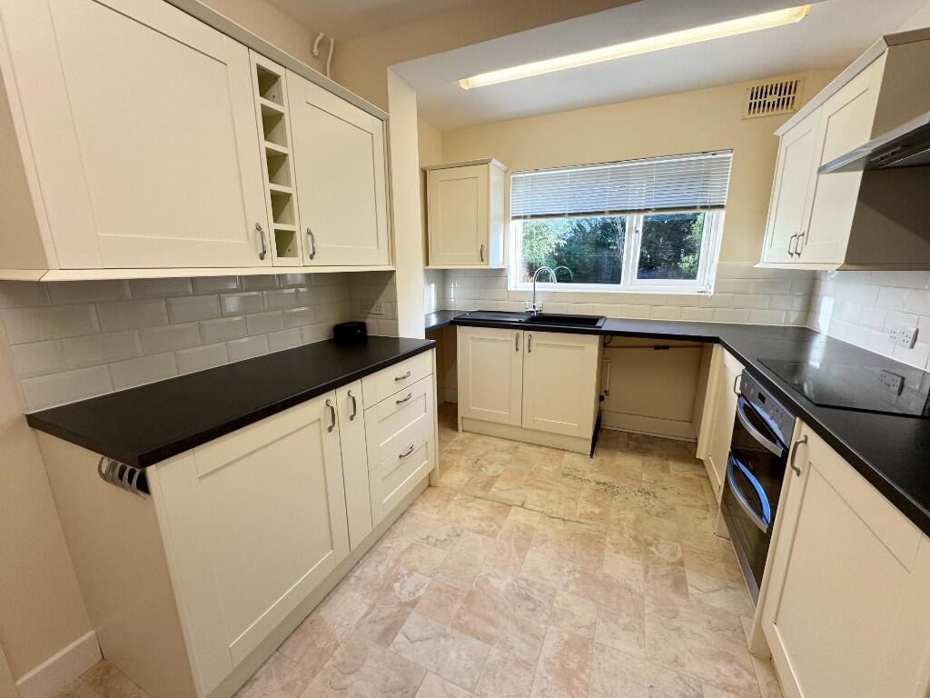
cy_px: 349
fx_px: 376
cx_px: 465
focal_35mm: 14
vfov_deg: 85.7
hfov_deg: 102.1
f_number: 2.2
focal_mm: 2.22
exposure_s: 1/100
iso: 80
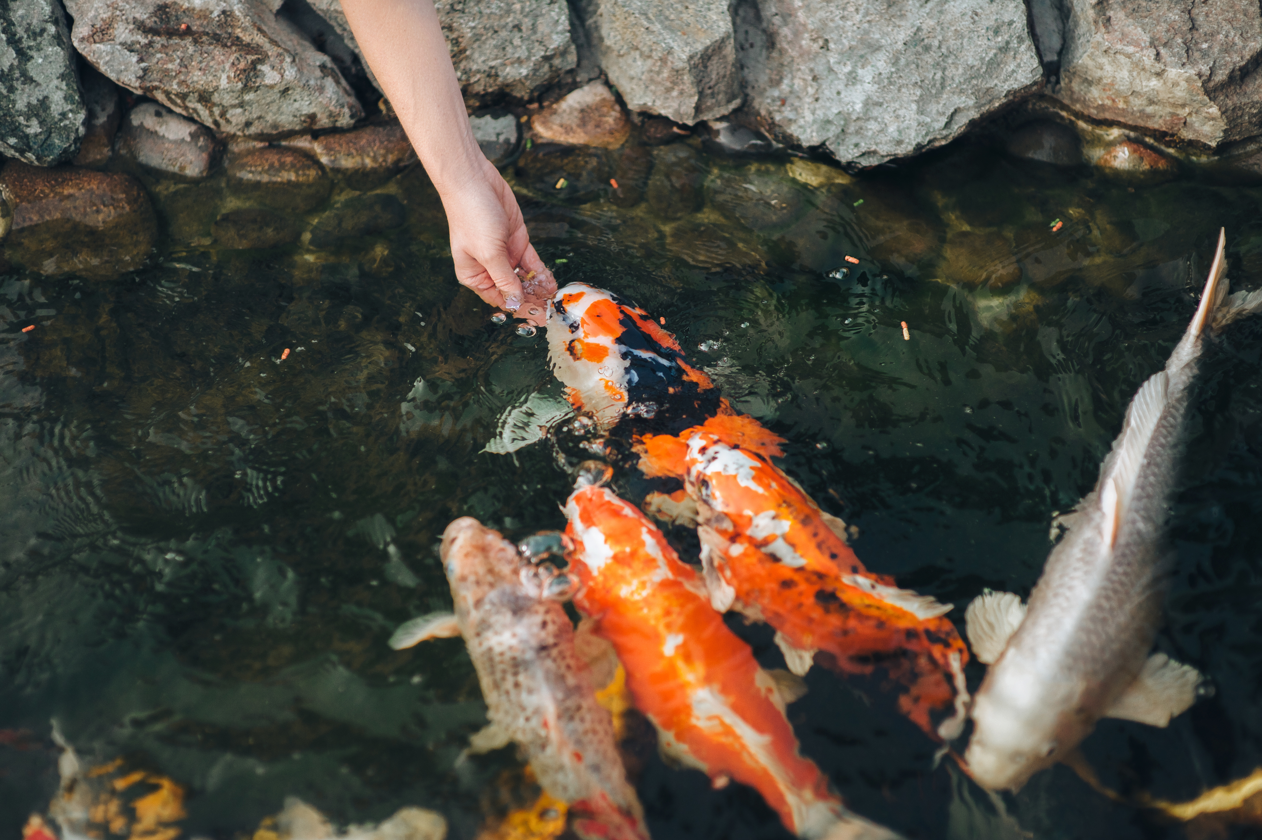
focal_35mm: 85
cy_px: 420
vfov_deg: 16.1
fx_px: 2978
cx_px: 631
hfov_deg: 23.9
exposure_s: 1/800
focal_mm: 85
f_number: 2
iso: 800
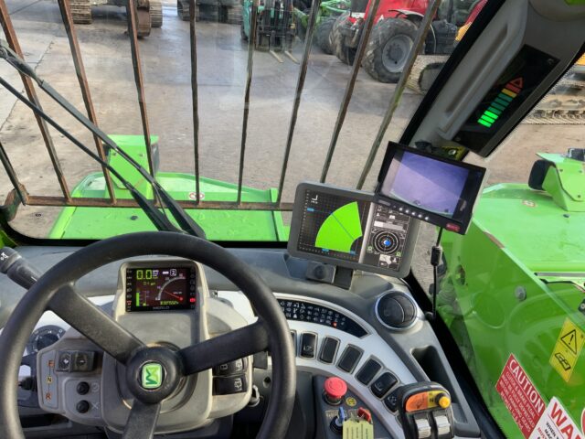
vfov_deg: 48.2
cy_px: 220
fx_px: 490
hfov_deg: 61.7
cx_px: 292
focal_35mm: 29
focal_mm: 3
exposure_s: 1/122
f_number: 1.8
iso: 25
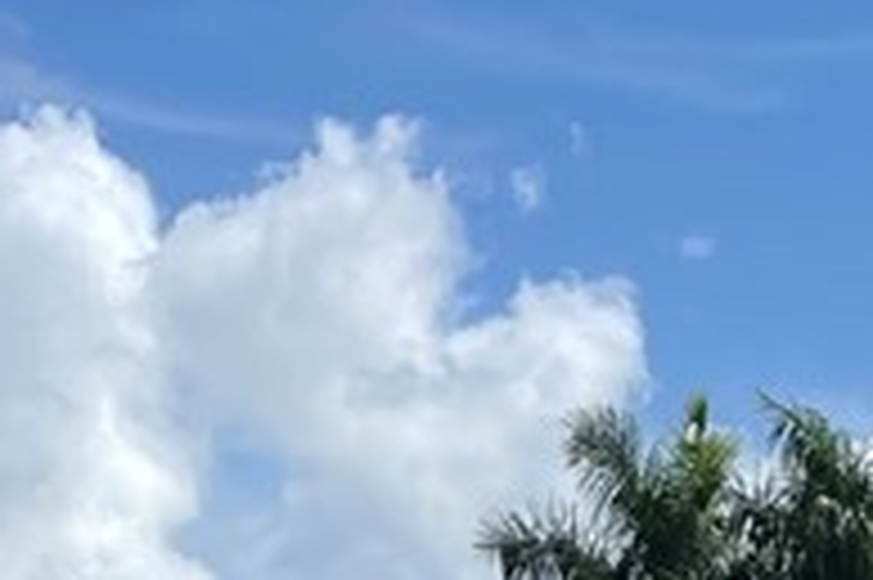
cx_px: 180
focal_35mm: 143
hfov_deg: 14.3
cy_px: 1596
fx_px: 3465
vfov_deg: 8.4
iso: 32
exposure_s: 1/5291
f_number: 1.6
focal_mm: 4.2
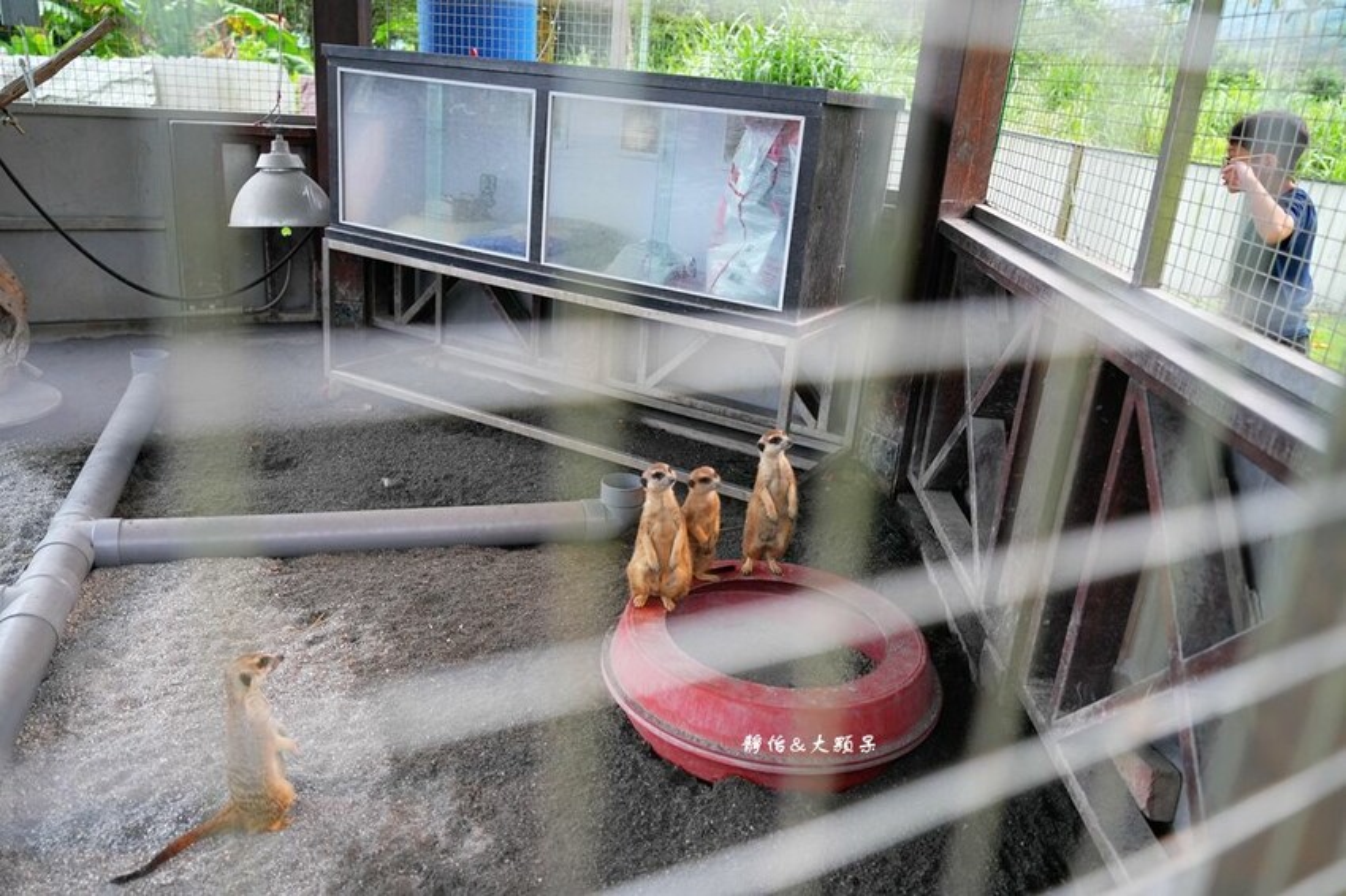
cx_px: 673
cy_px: 448
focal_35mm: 28
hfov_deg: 65.5
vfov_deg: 46.4
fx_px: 1046
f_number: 2.8
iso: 800
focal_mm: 28
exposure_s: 1/30
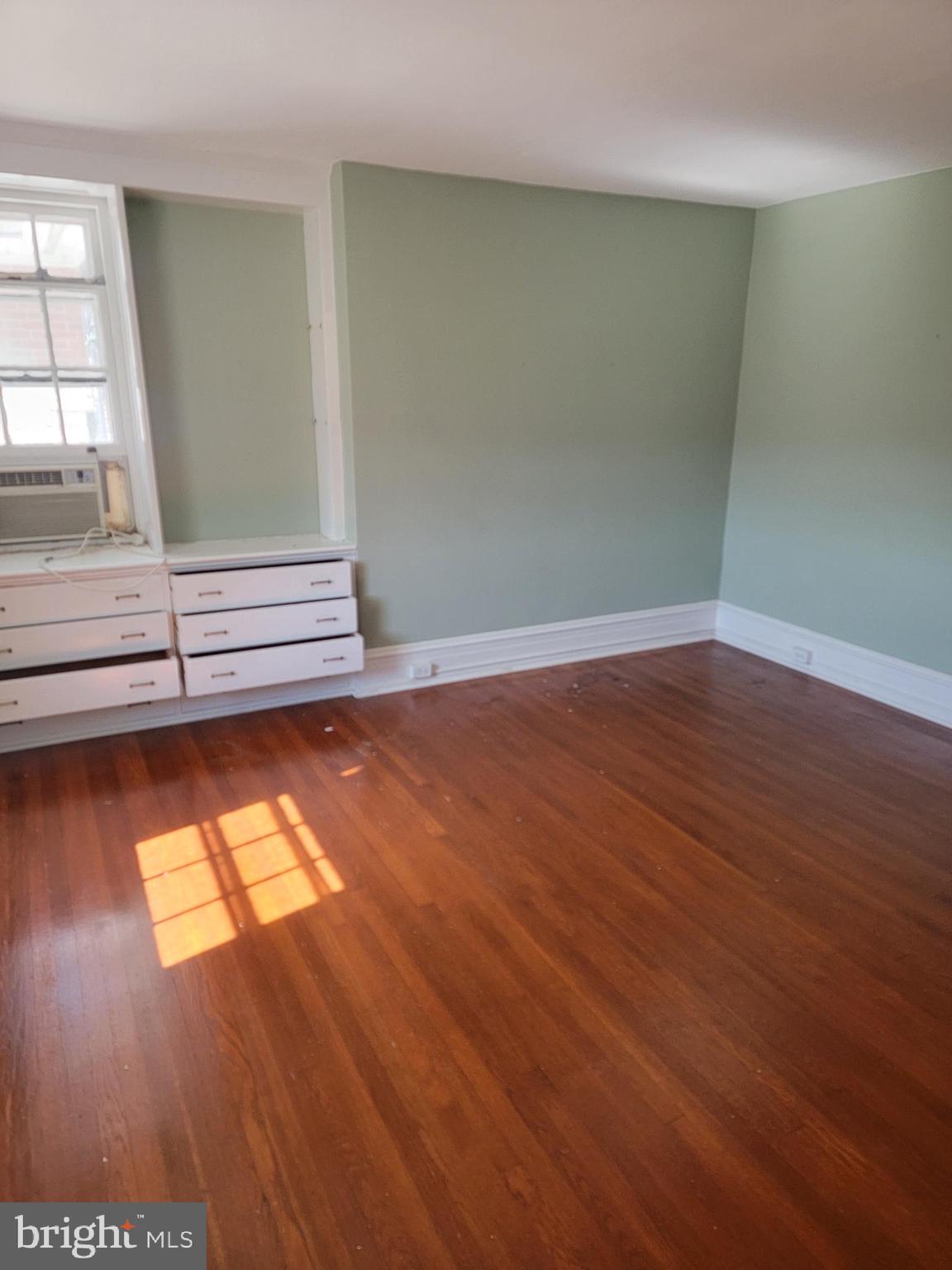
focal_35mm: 24
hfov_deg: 56.8
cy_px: 635
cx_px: 476
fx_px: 880
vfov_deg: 71.6
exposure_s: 1/120
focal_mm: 6.7
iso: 200
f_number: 1.8
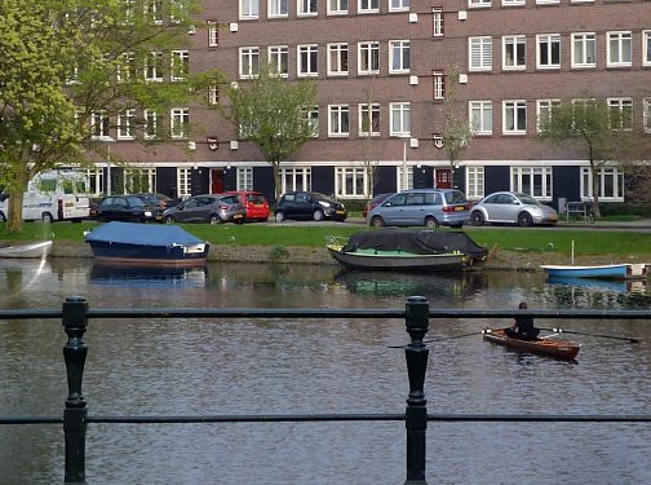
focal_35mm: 128
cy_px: 123
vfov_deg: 11.5
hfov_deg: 15.4
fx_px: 2400
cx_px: 384
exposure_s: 1/80
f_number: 4
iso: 80
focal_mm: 10.3
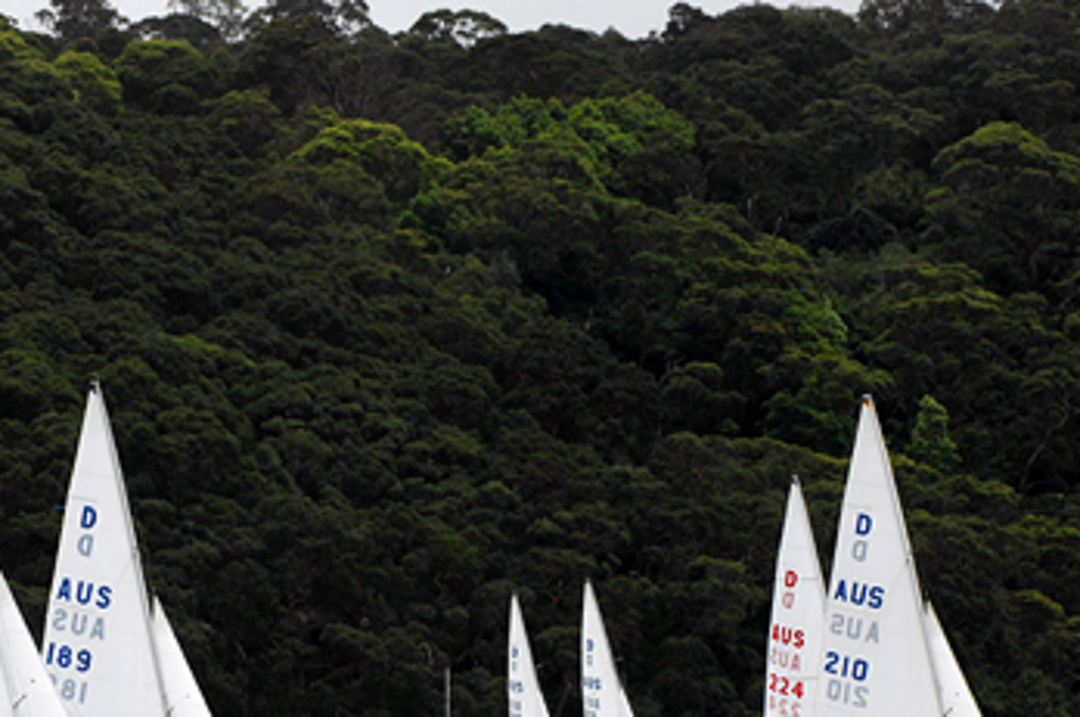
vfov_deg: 3.3
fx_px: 12403
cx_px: 236
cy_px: 604
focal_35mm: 414
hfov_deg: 5.0
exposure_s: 1/800
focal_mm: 160
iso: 400
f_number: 8
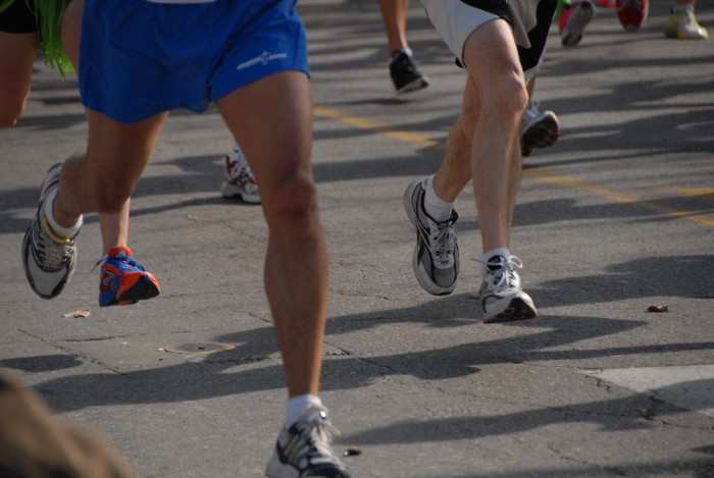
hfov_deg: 6.9
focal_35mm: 300
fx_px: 5959
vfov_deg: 4.6
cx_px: 357
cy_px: 239
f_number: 5.6
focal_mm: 200
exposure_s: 1/1250
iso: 320
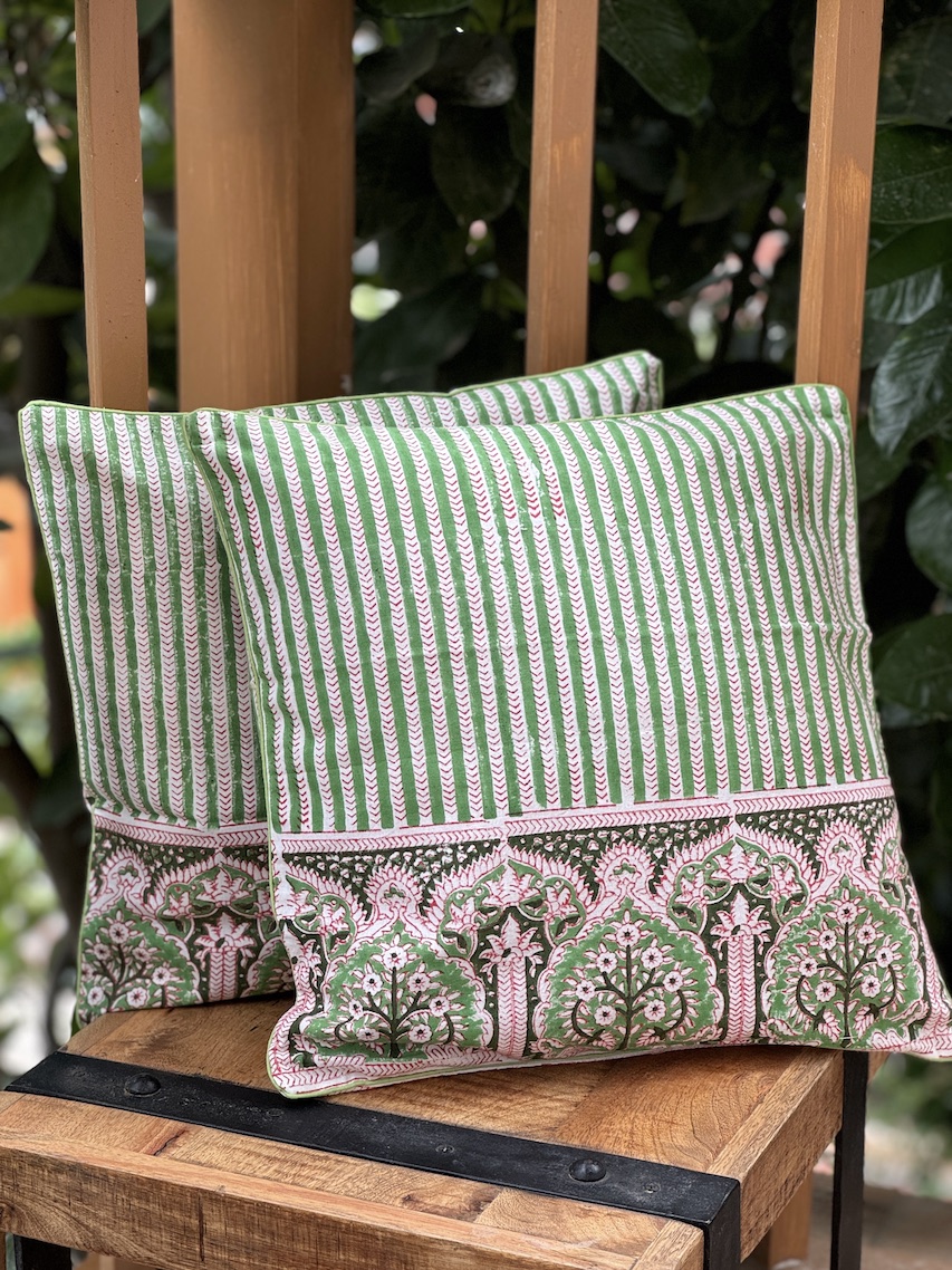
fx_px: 2825
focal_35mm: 77
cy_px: 635
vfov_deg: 25.3
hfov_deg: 19.1
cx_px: 476
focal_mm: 9
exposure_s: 1/99
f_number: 2.8
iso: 64
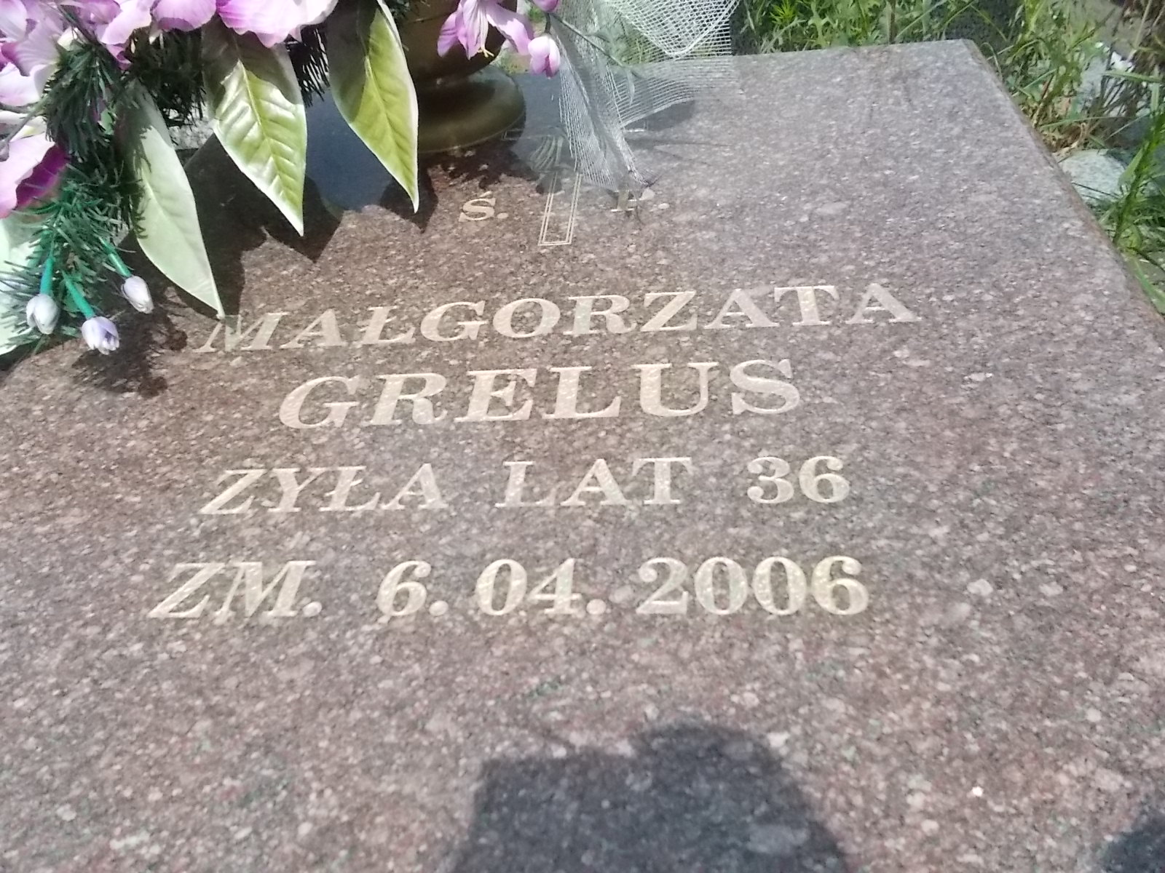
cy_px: 436
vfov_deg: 53.1
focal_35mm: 26
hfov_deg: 67.3
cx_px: 582
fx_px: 875
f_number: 8
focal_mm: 4.6
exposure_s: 1/800
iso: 400
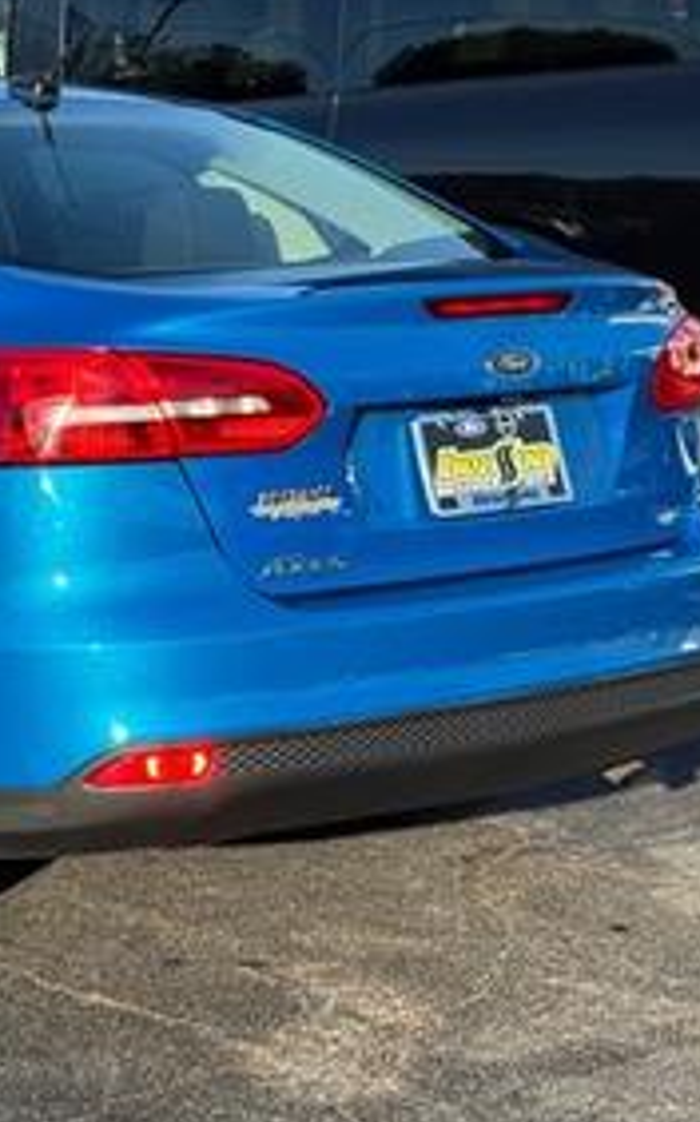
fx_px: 2780
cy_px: 446
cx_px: -123
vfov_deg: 22.8
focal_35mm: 91
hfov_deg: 14.0
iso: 64
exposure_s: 1/1458
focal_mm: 6.76
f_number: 1.78
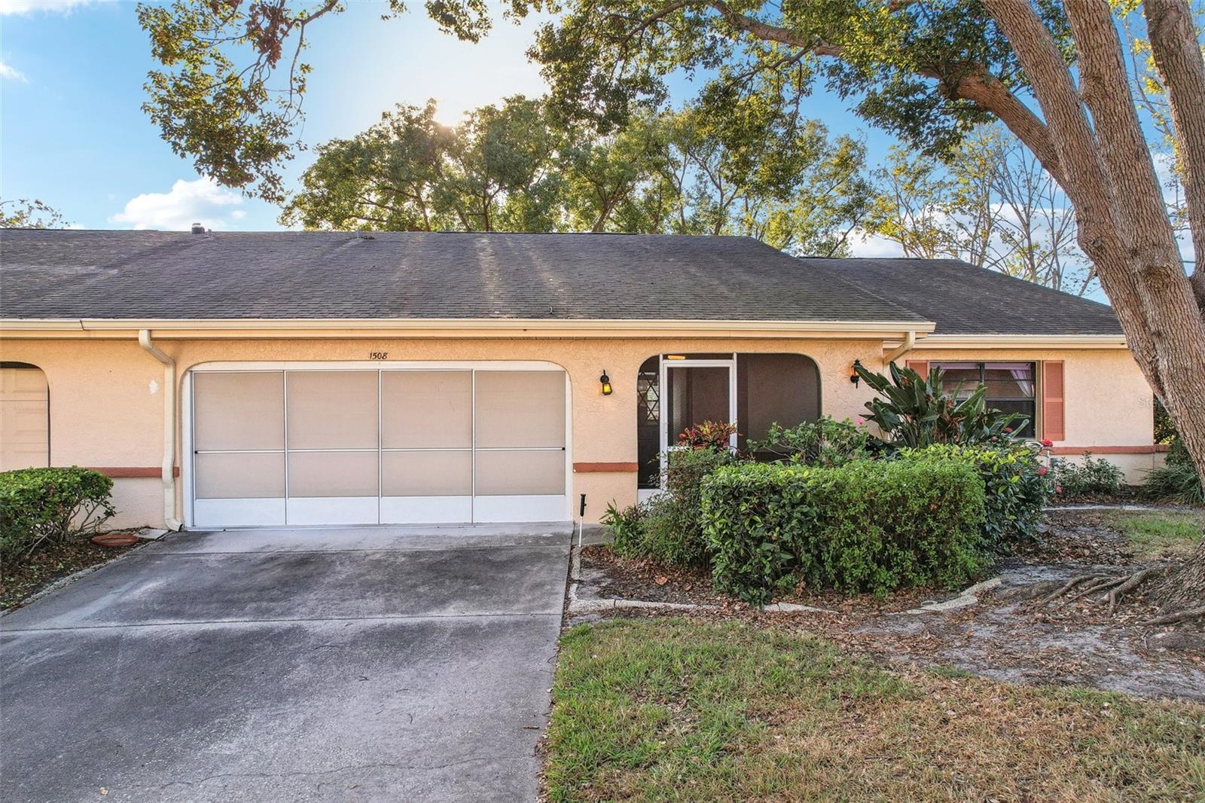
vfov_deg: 57.2
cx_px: 602
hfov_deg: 78.6
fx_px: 736
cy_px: 402
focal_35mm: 22
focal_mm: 8.4
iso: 100
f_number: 2.8
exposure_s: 1/120
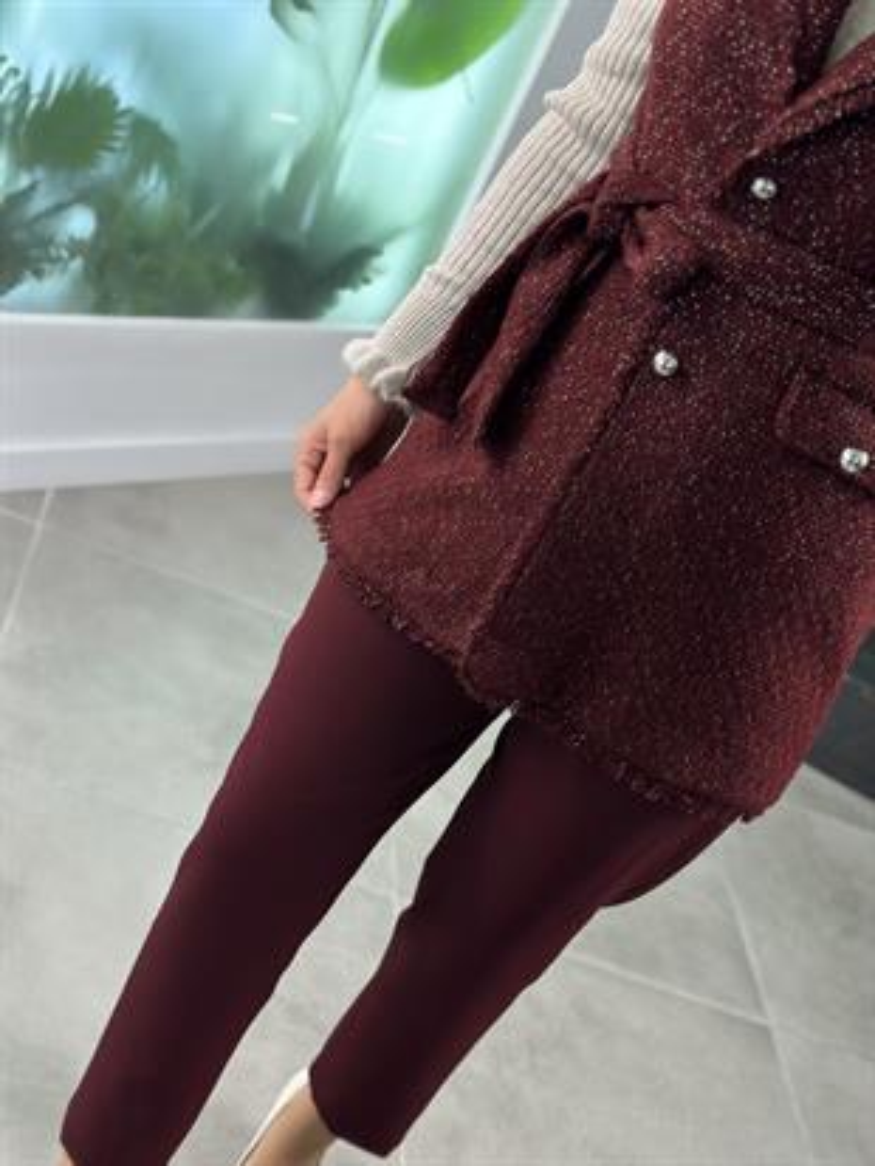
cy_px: 583
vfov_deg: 39.6
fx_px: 1617
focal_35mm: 48
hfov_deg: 30.3
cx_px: 438
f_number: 1.78
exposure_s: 1/127
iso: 80
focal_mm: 6.86
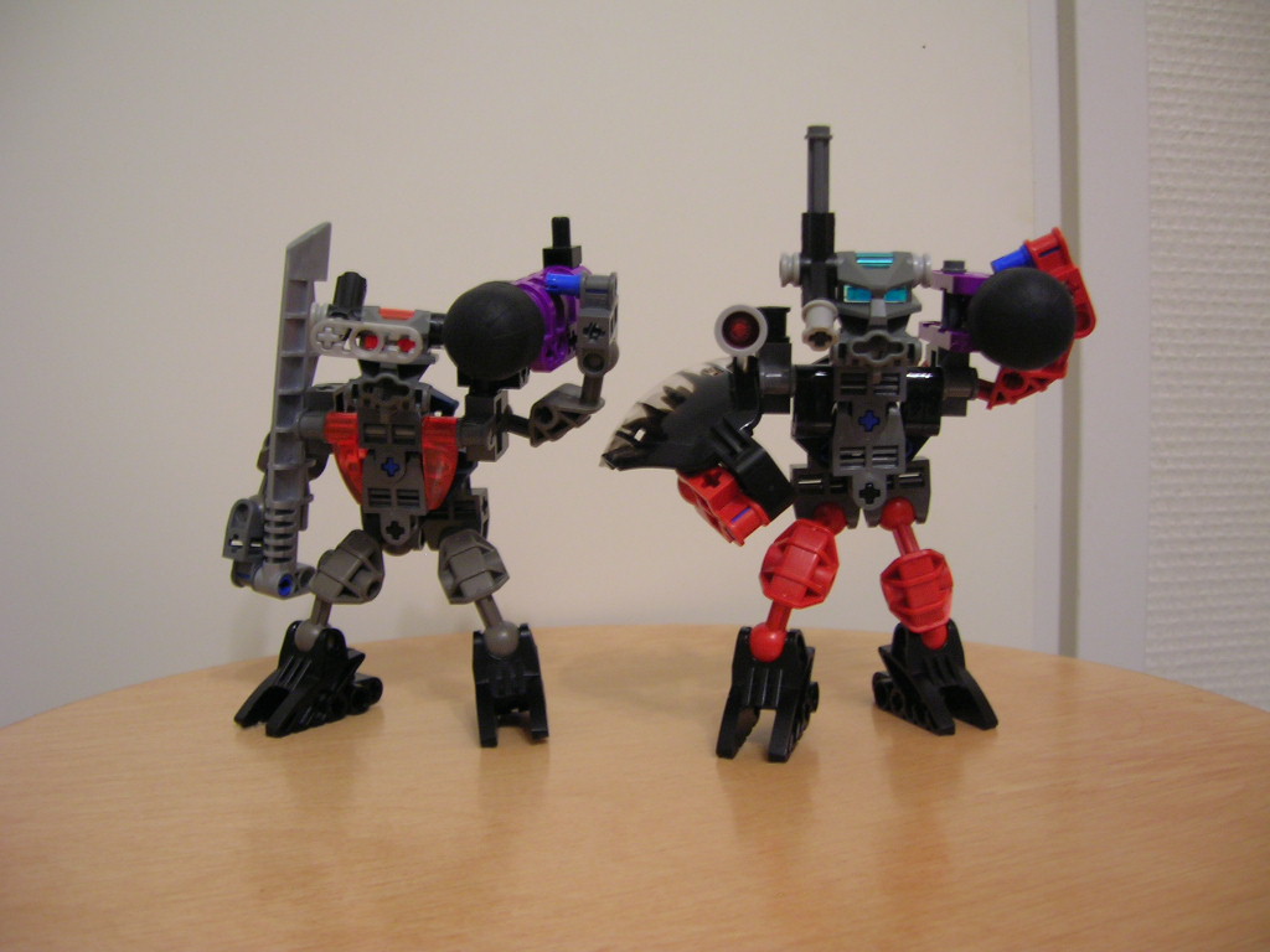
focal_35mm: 34
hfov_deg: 54.0
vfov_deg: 41.8
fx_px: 1247
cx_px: 635
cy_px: 476
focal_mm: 5.7
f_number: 2.9
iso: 79
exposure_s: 1/3.8
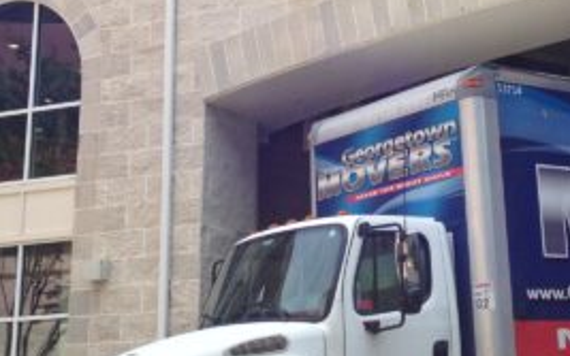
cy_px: 58
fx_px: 1305
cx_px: 374
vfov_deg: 15.4
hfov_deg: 24.5
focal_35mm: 84
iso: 50
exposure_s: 1/653
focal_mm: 4.12
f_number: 2.4
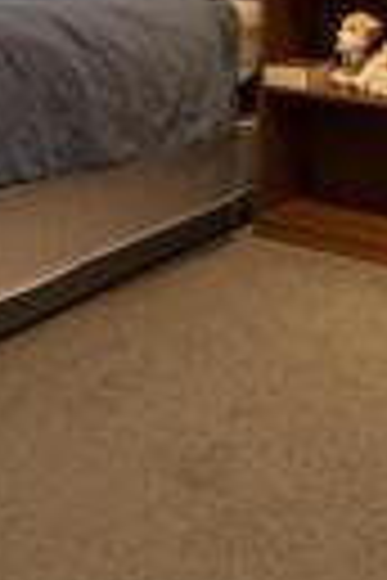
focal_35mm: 66
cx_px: 124
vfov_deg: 28.3
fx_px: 1064
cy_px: -25
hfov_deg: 20.5
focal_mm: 2.22
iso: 320
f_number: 2.2
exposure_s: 1/50
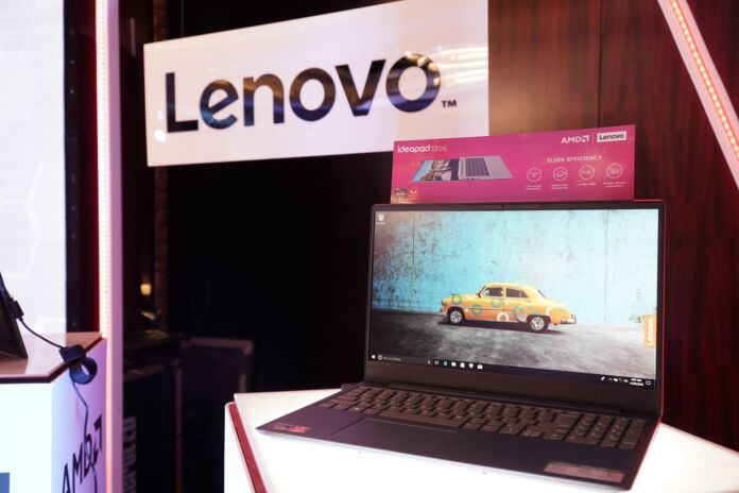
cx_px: 370
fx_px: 636
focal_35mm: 31
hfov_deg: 60.3
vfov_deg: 42.3
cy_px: 246
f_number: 4
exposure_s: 1/80
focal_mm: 21
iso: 1250
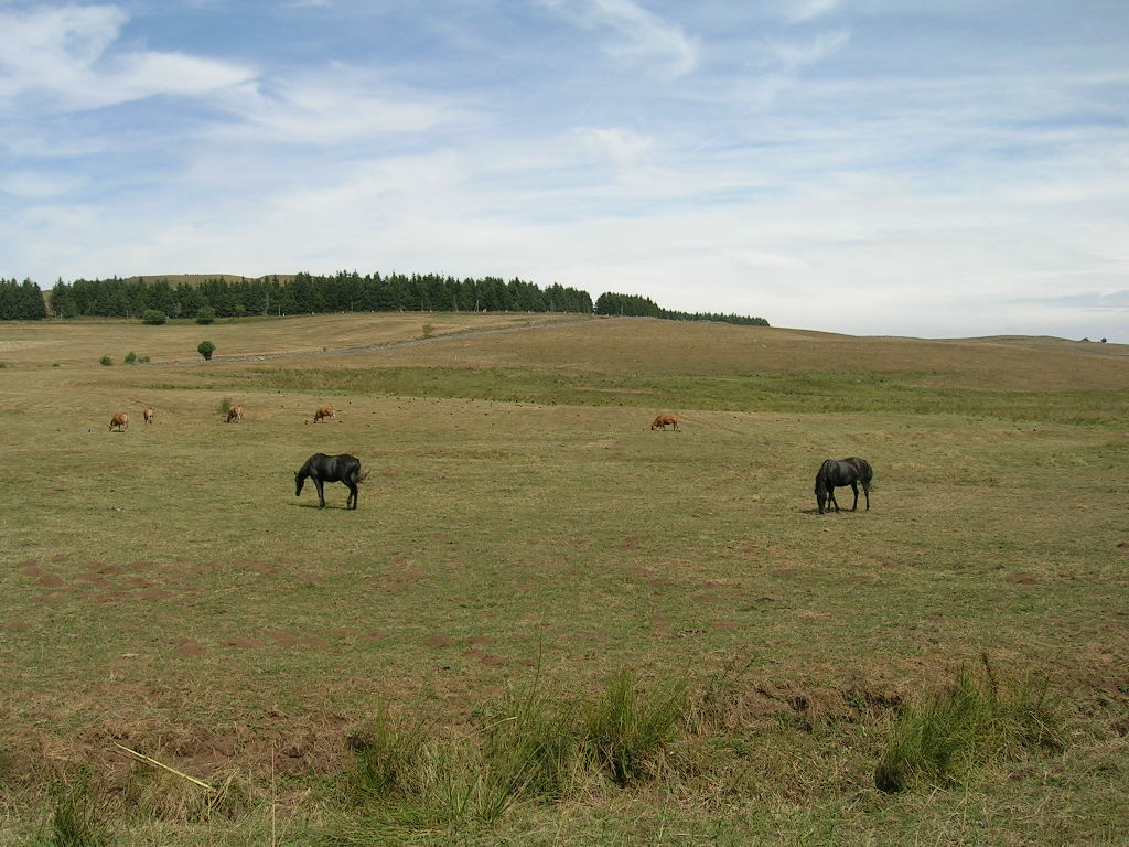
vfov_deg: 40.7
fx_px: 1142
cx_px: 564
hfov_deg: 52.6
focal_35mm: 35
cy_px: 424
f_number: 4.8
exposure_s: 1/527
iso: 50
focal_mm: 5.4
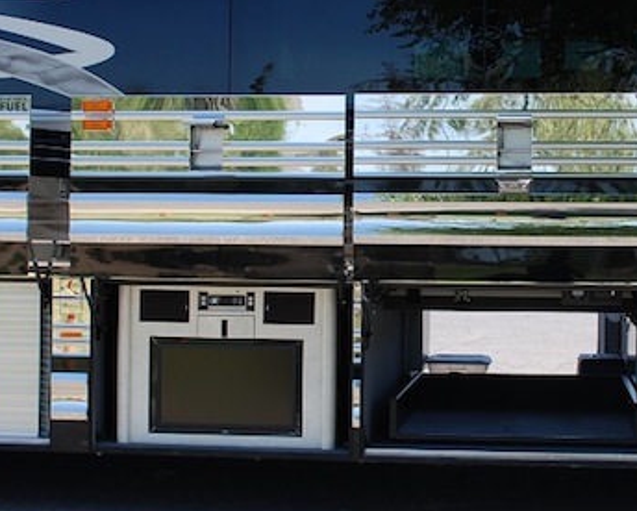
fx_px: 1359
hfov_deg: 26.2
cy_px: 223
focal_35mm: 72
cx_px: 426
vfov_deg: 21.3
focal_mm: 22
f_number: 5.6
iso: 100
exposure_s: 1/125
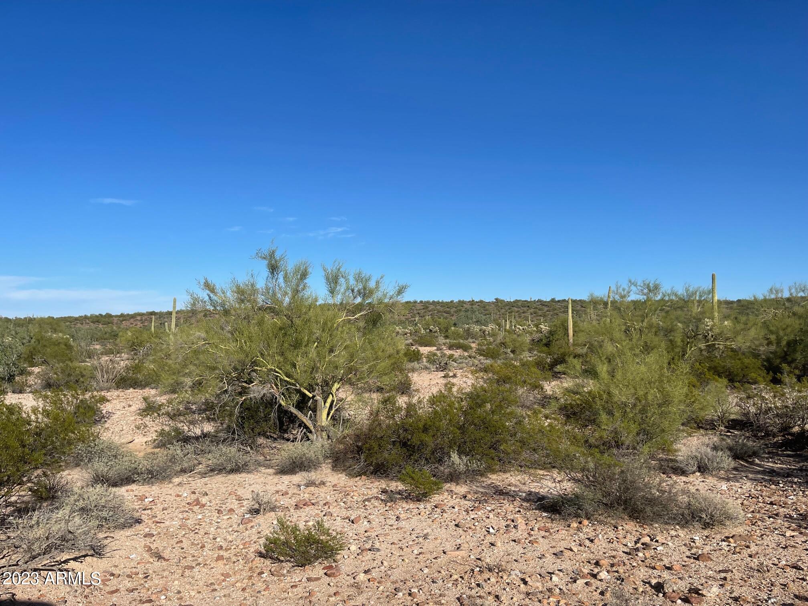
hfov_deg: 67.3
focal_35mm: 26
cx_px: 404
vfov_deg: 53.1
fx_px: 607
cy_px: 303
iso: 32
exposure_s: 1/4902
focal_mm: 5.1
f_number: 1.6
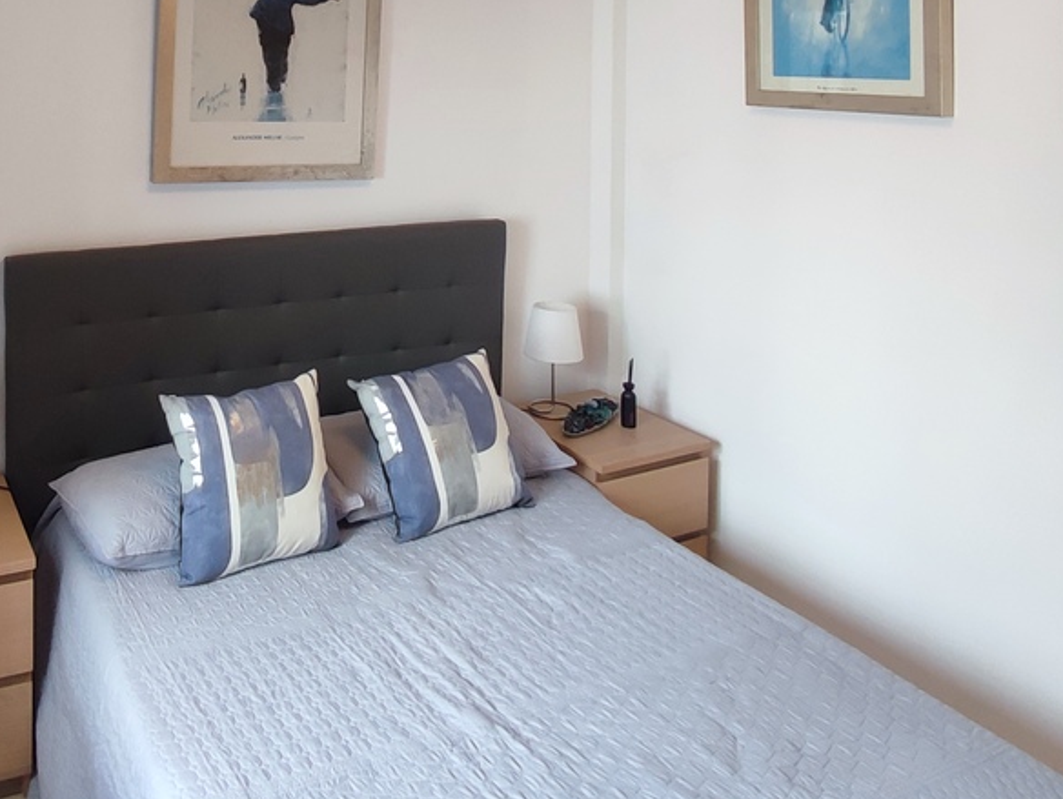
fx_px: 1076
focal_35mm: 35
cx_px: 282
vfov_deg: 37.7
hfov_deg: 50.7
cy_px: 62
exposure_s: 1/100
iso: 190
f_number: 2.2
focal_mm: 1.65
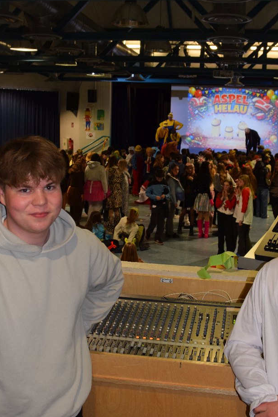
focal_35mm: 49
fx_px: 568
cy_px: 194
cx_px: 160
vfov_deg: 40.3
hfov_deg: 27.5
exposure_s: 1/80
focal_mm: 20
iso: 800
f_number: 4.5
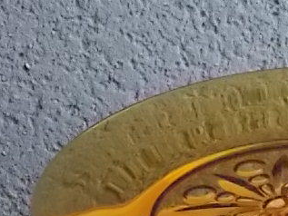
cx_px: 271
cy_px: 162
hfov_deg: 8.6
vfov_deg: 6.5
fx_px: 1898
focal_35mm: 228
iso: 800
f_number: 6
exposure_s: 1/200
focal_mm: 20.1
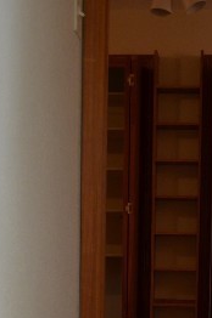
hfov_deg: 16.9
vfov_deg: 23.4
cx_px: 203
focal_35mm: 79
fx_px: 700
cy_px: 388
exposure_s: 1/60
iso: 720
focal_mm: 18
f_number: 4
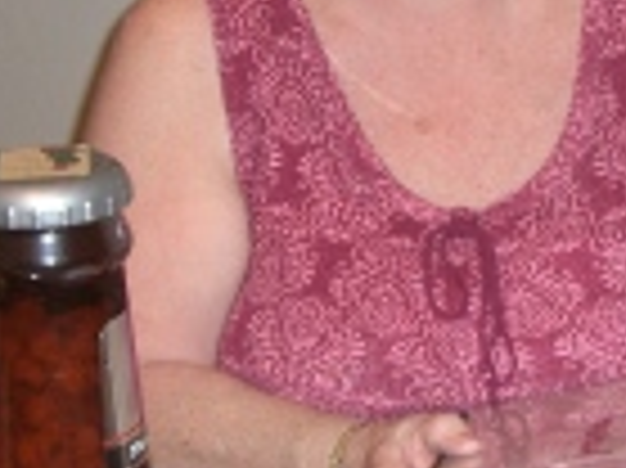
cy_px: 29
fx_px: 2222
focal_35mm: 123
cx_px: 477
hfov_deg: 15.9
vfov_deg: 11.9
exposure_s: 1/60
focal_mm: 6.2
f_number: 2.7
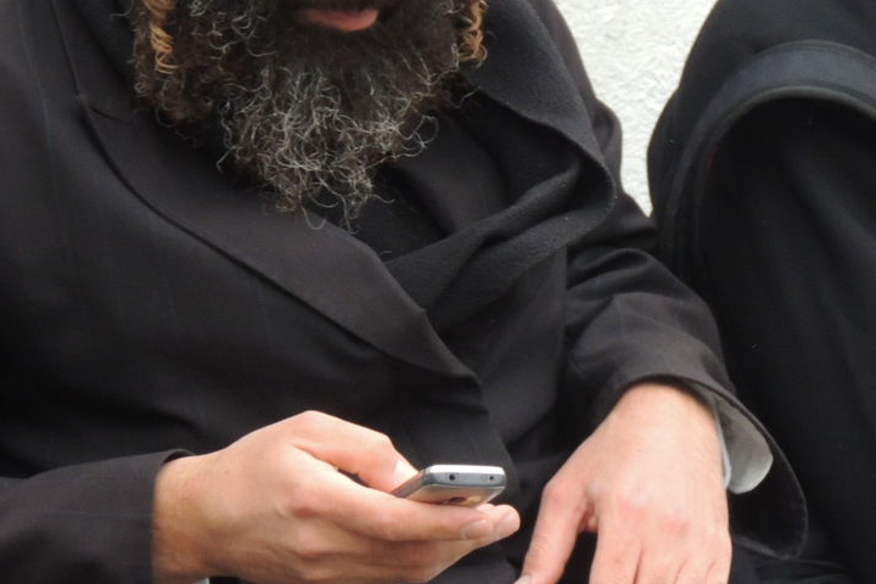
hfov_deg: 5.5
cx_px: 640
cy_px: 68
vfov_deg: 3.7
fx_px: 9100
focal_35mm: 374
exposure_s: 1/400
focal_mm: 33
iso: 400
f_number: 4.6
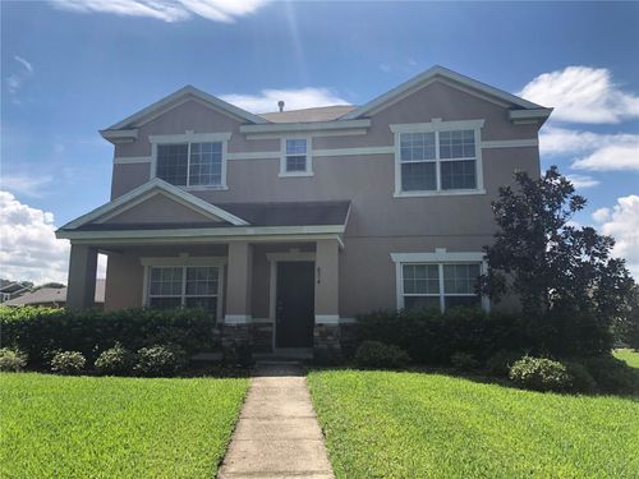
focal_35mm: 28
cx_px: 320
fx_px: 517
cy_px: 240
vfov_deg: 49.7
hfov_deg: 63.4
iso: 20
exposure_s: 1/1297
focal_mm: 3.99
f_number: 1.8
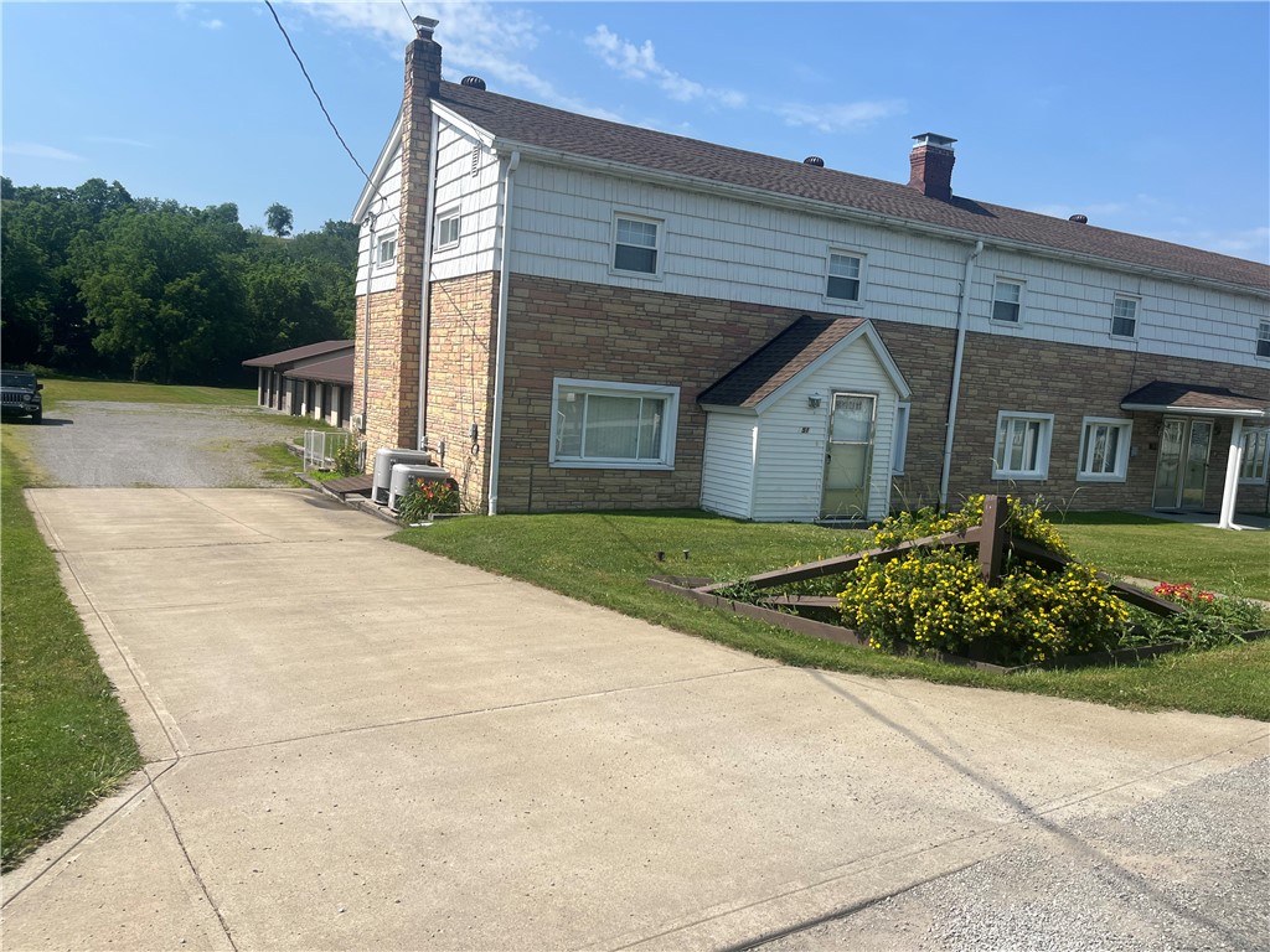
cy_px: 476
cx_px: 635
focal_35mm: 26
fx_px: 954
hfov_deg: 67.3
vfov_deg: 53.1
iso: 50
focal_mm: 5.1
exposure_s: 1/4310
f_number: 1.6
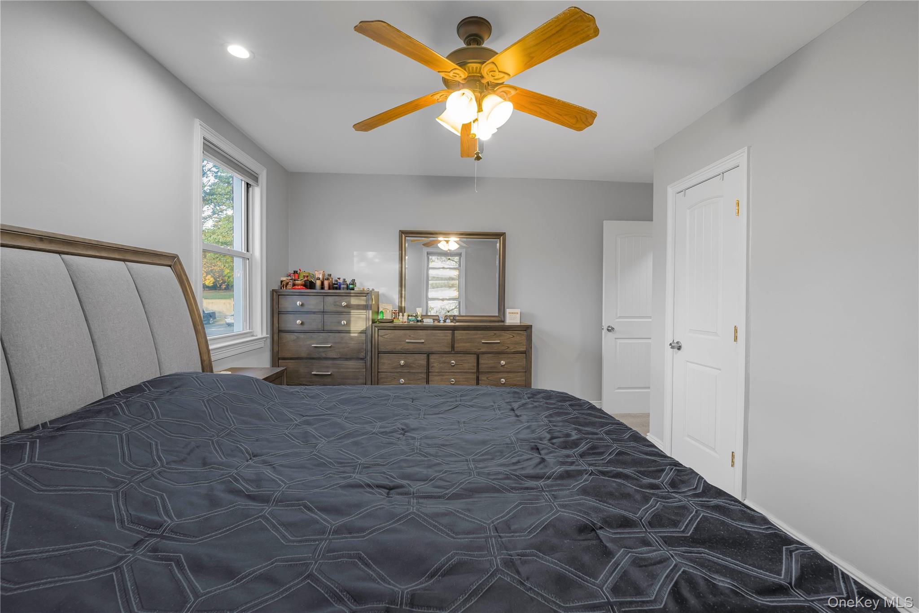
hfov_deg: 104.3
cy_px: 306
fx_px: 357
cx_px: 460
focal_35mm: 14
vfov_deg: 81.2
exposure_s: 1/5
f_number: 9
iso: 250
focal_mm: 14
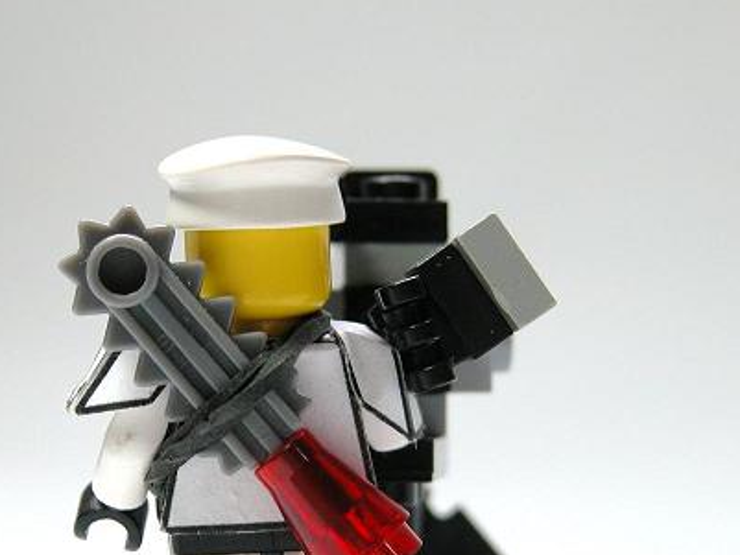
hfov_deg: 10.7
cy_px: 424
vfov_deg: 8.0
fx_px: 3956
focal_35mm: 185
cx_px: 284
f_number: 3.7
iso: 100
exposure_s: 1/64.4
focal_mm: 29.5
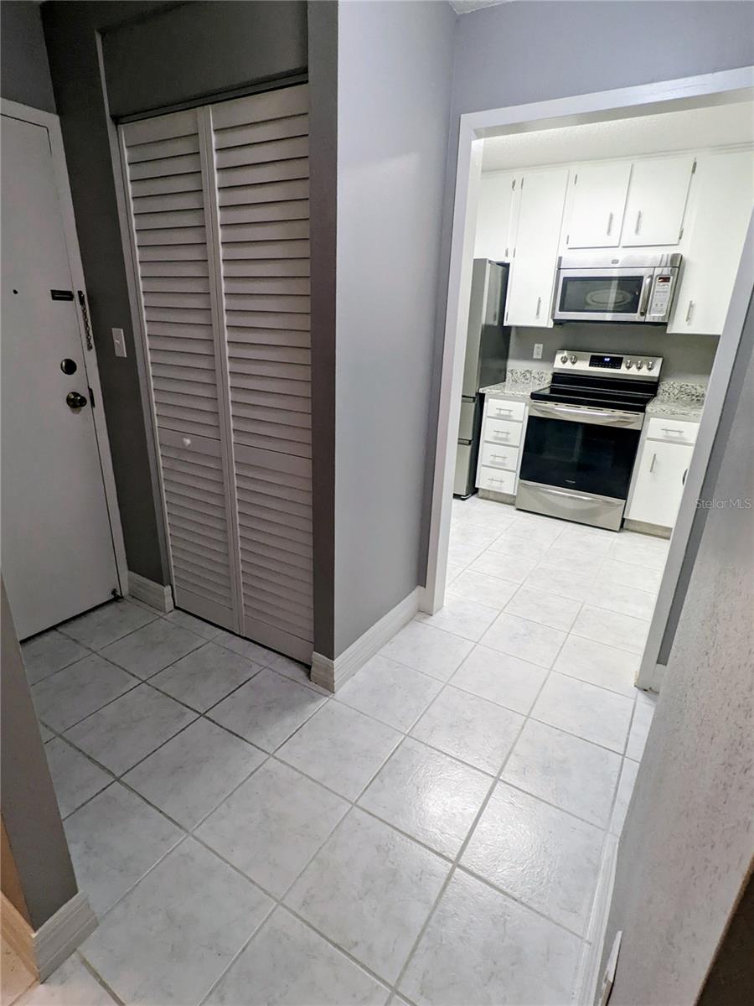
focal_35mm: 16
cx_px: 377
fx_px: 465
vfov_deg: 94.5
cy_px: 503
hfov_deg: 78.1
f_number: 2.2
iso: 269
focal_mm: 2.22
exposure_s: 1/60
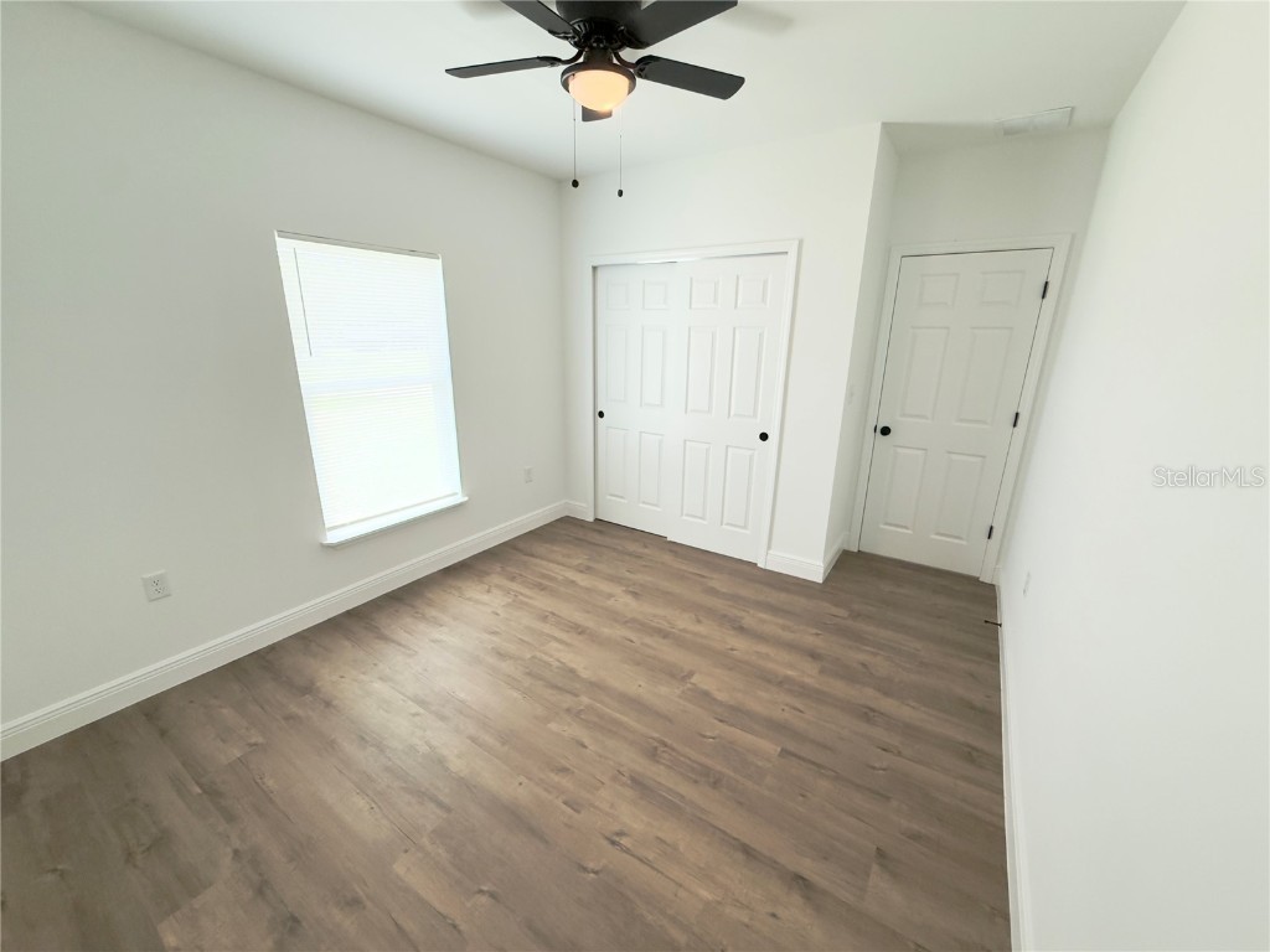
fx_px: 514
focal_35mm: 14
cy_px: 476
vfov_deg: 85.7
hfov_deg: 102.1
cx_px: 635
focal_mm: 2.22
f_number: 2.2
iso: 100
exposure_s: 1/120
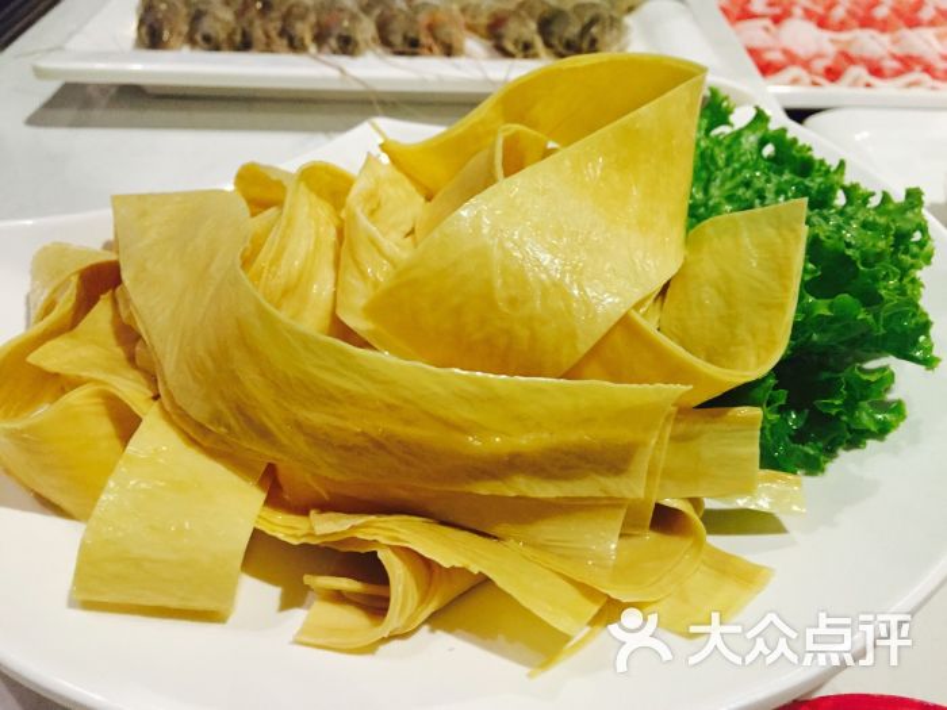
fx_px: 793
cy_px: 355
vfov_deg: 48.2
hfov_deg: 61.7
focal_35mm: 29
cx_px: 474
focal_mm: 4.15
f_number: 2.2
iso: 250
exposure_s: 1/33
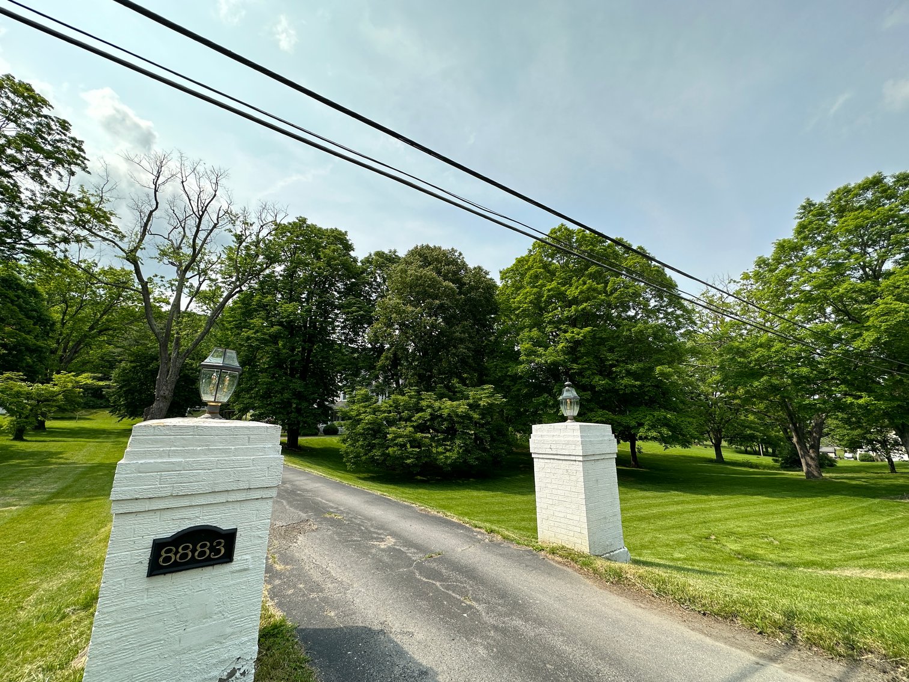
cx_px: 454
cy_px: 341
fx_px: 368
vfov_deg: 85.7
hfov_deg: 102.1
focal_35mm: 14
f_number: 2.2
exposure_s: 1/1531
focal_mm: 2.22
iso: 50
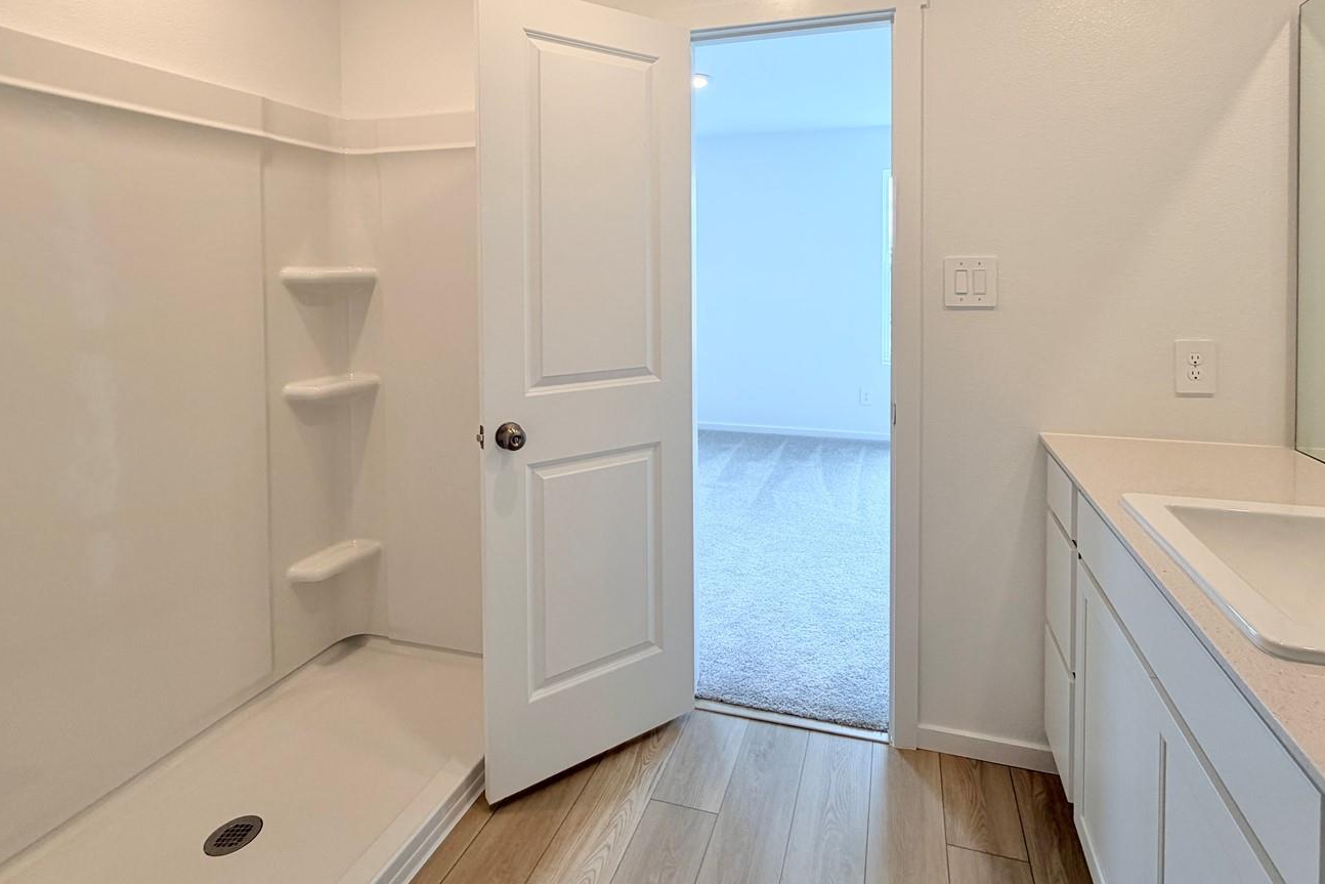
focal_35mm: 18
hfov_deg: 89.8
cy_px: 286
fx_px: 663
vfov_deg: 65.4
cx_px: 724
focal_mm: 2.22
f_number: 2.2
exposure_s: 1/120
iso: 80
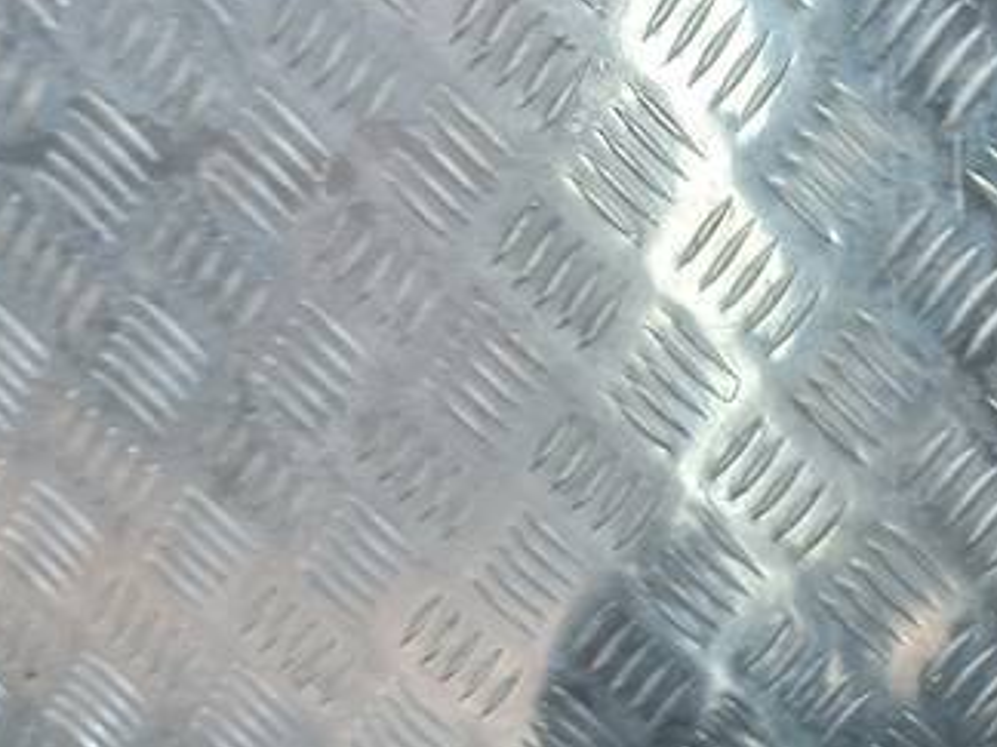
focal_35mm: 79
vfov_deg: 17.1
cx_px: 1139
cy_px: 1067
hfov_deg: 23.0
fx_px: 2275
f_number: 1.8
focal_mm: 4.6
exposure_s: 1/50
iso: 40
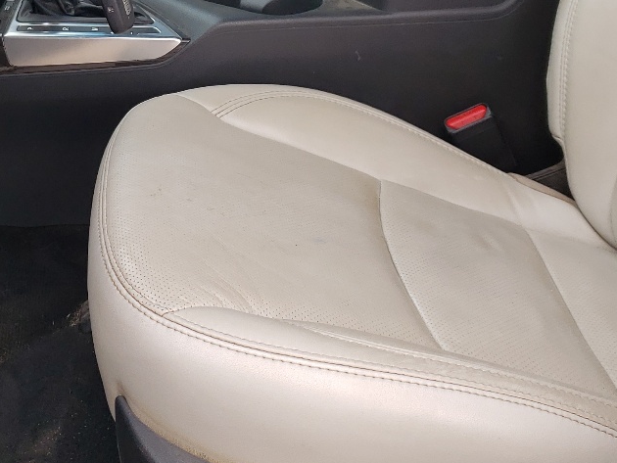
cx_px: 155
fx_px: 1177
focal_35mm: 66
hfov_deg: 28.9
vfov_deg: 21.3
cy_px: -31
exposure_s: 1/435
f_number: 1.5
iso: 50
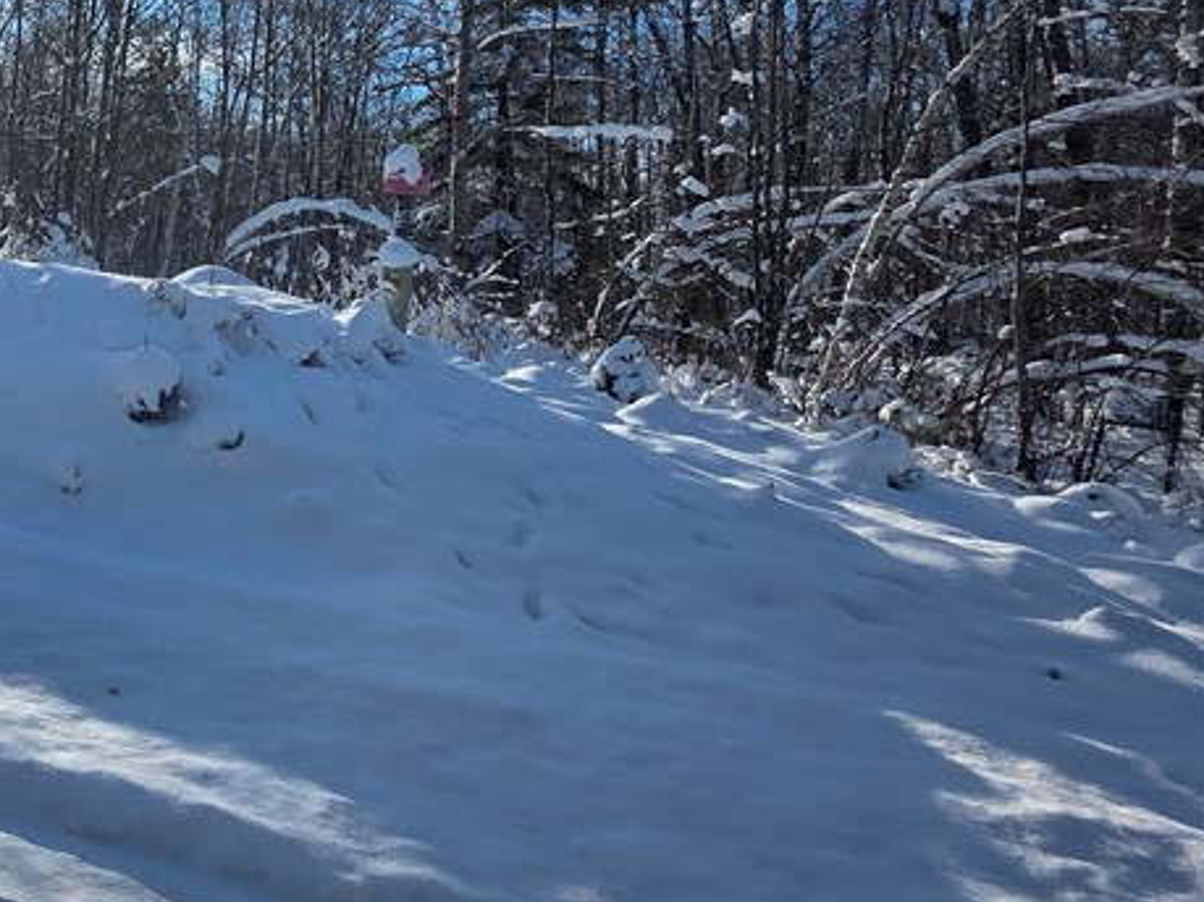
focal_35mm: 29
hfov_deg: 45.6
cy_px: 236
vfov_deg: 46.6
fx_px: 1008
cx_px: -129
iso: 40
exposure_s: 1/2082
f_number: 1.9
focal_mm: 2.2
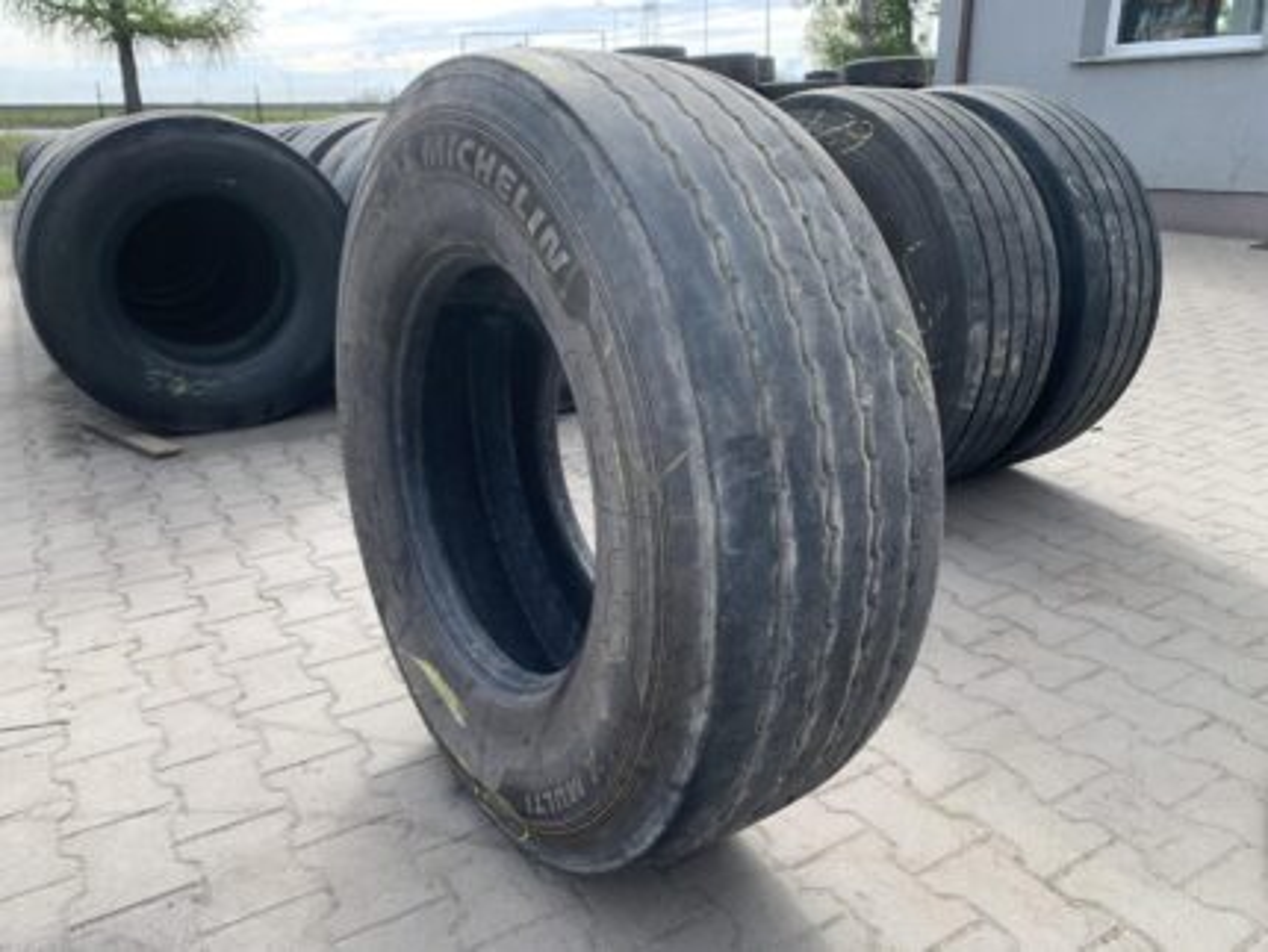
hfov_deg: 67.3
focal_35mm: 26
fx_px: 953
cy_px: 476
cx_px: 634
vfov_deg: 53.1
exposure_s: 1/597
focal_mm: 4.25
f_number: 1.8
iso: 25
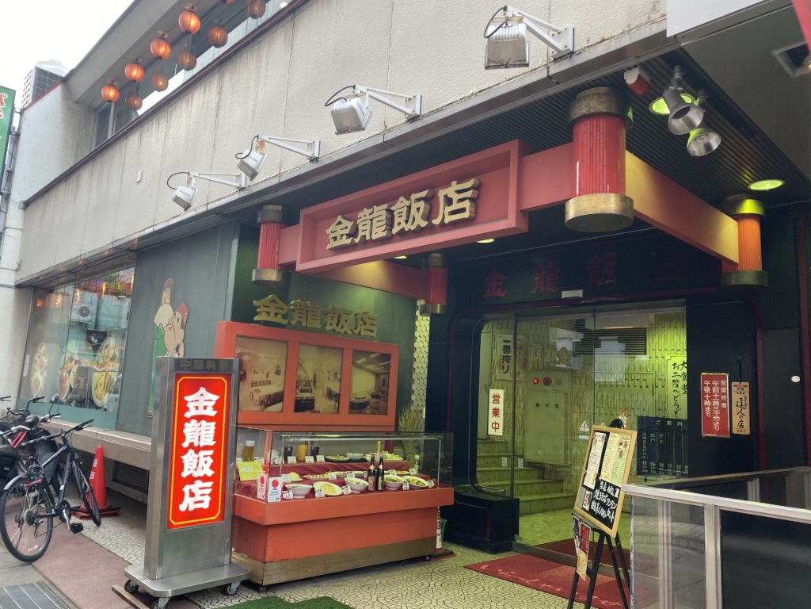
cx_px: 406
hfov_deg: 67.3
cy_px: 304
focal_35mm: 26
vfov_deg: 53.1
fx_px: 609
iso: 64
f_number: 1.8
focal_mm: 4.25
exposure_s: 1/120
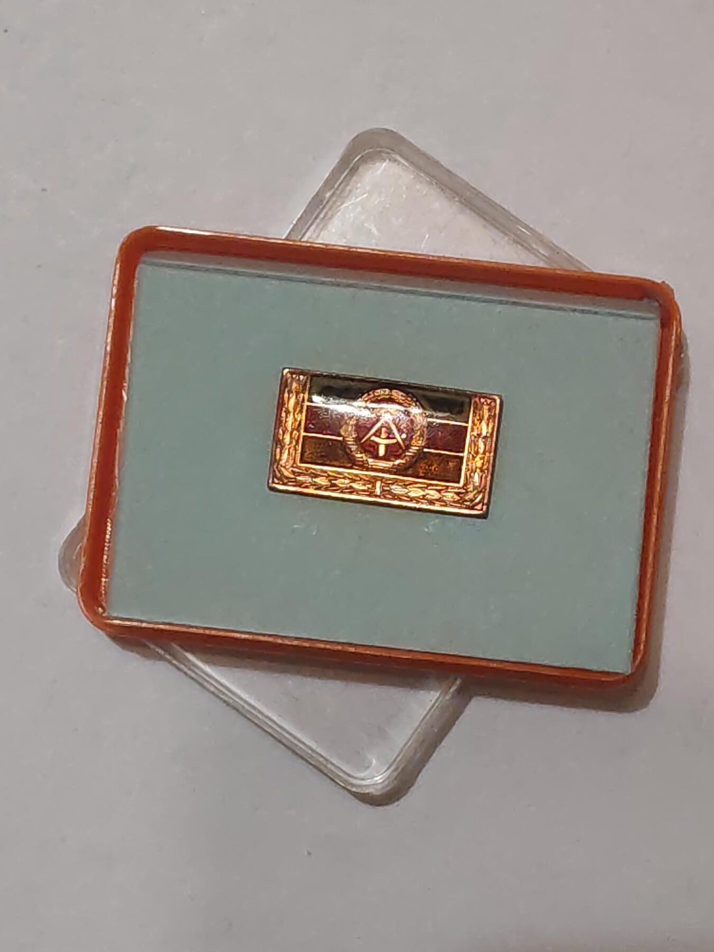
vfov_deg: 20.0
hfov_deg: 15.1
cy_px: 476
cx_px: 357
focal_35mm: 98
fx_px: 2695
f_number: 1.95
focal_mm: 5.52
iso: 800
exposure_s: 1/50
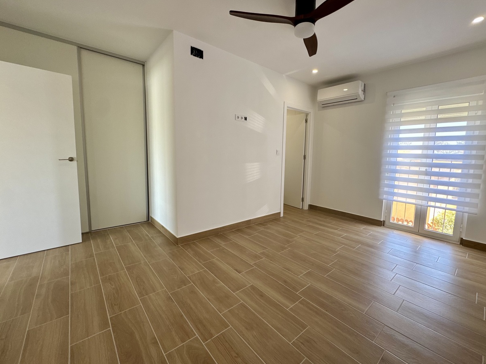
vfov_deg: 81.7
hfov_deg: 98.0
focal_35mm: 15
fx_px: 211
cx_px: 259
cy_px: 176
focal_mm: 2.22
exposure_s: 1/99
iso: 100
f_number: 2.2
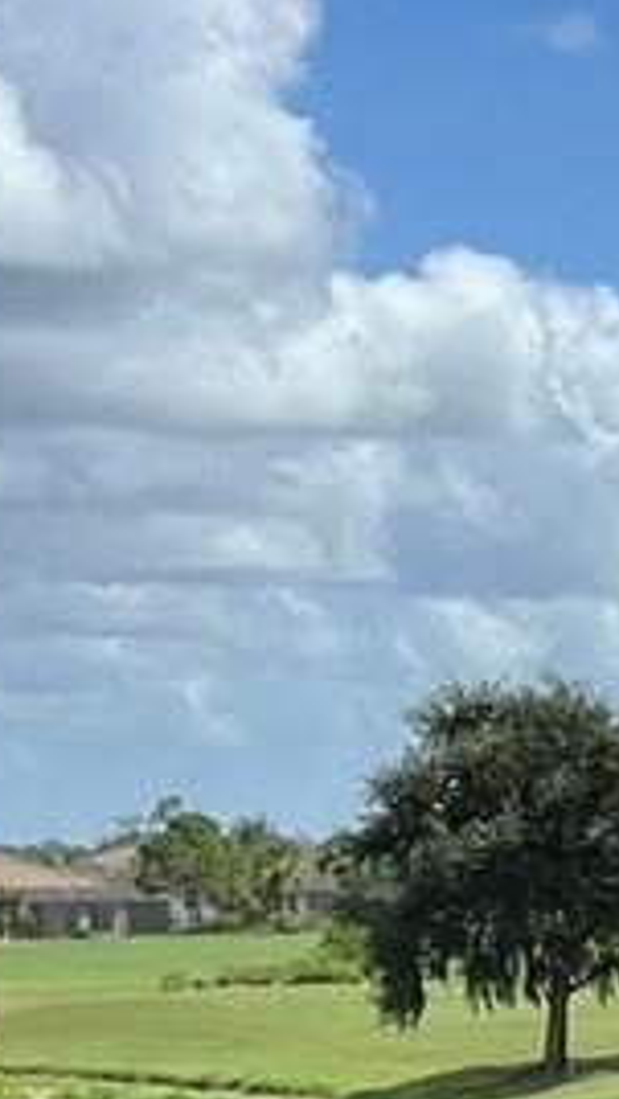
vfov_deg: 12.5
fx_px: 4925
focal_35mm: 169
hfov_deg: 6.5
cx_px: 1972
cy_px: 1238
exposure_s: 1/5587
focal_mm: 5.7
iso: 50
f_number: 1.5
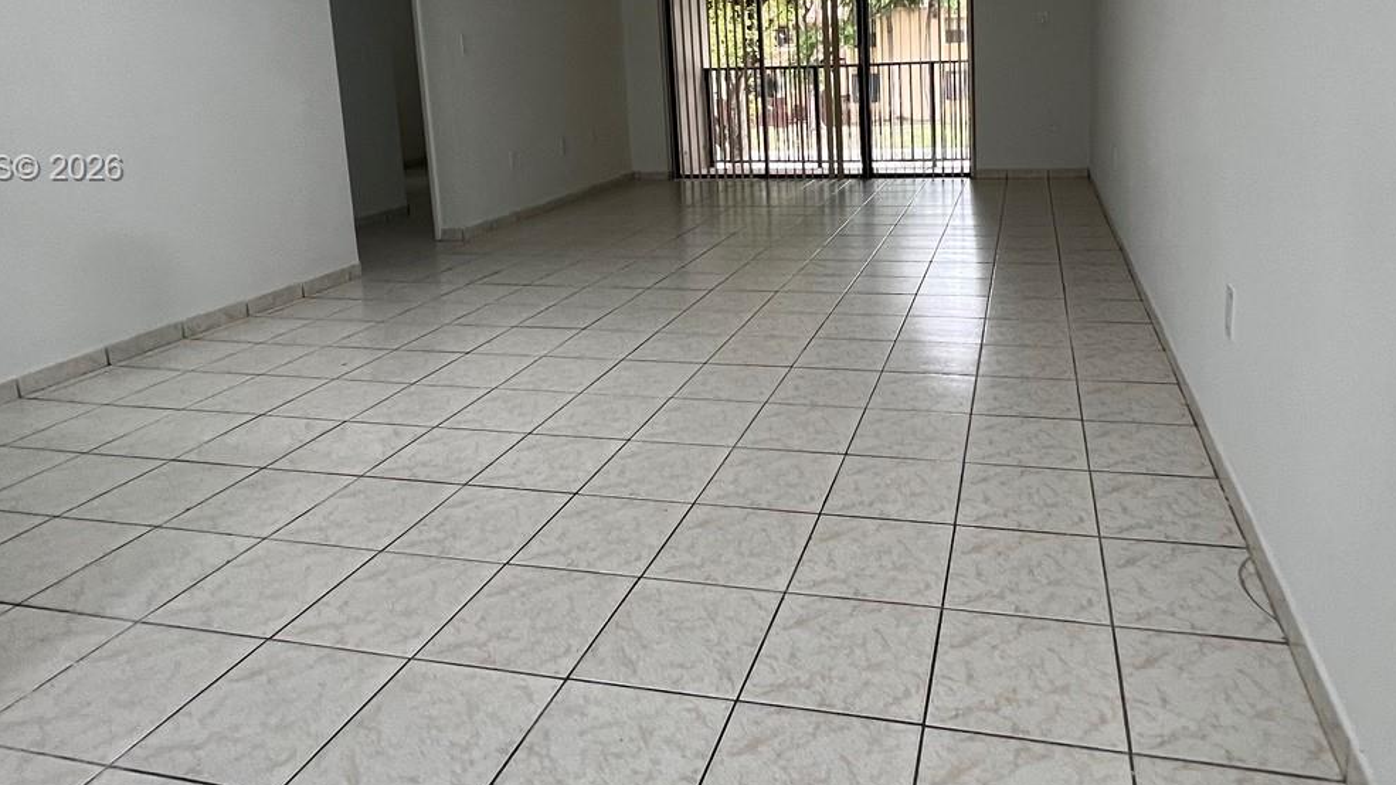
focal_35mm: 23
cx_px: 815
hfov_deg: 78.1
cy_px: 170
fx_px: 851
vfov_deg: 47.1
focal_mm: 1.57
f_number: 1.8
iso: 250
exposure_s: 1/120
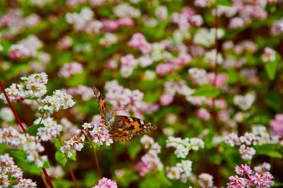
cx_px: 142
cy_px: 94
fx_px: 943
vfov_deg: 11.4
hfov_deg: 17.1
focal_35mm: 120
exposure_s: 1/400
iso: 200
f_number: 10
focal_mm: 120
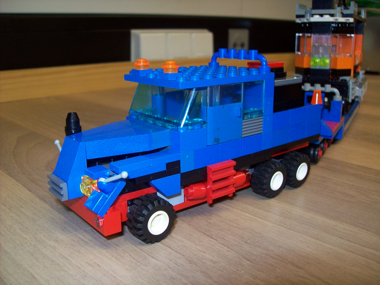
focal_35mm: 36
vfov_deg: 39.7
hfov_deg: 51.4
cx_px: 190
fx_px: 395
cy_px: 142
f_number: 2.7
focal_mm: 6
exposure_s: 1/64
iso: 80
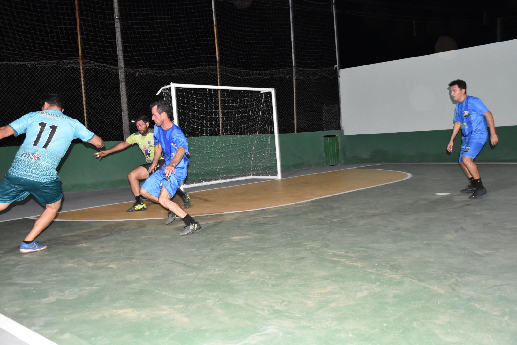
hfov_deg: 55.1
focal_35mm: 34
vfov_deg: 38.4
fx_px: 495
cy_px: 172
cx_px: 258
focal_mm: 23
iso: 3200
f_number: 4.5
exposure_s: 1/100
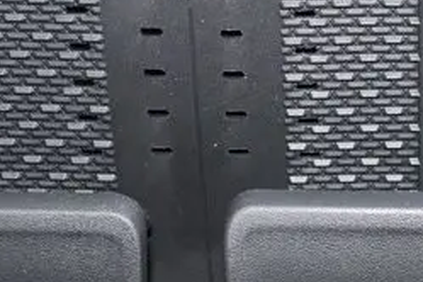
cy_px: 31
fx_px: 1574
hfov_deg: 14.9
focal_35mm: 134
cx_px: 462
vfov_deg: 10.2
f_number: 5.3
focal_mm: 25
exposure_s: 1/60
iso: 640
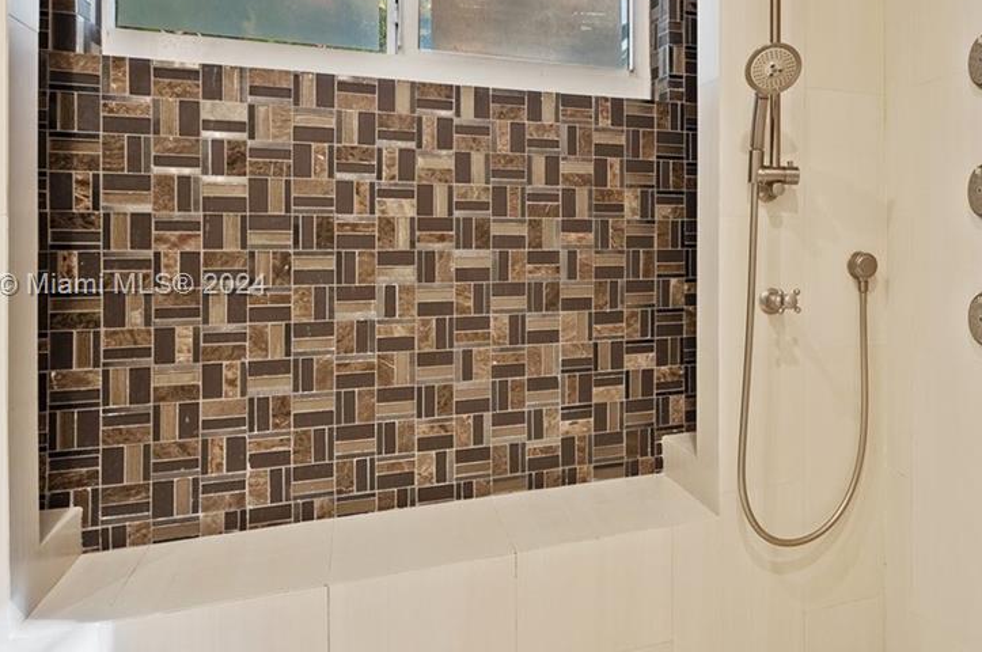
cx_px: 920
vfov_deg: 42.1
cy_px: 287
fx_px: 844
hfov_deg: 51.7
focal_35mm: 31
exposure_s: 1/2.5
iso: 200
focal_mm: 14
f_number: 8
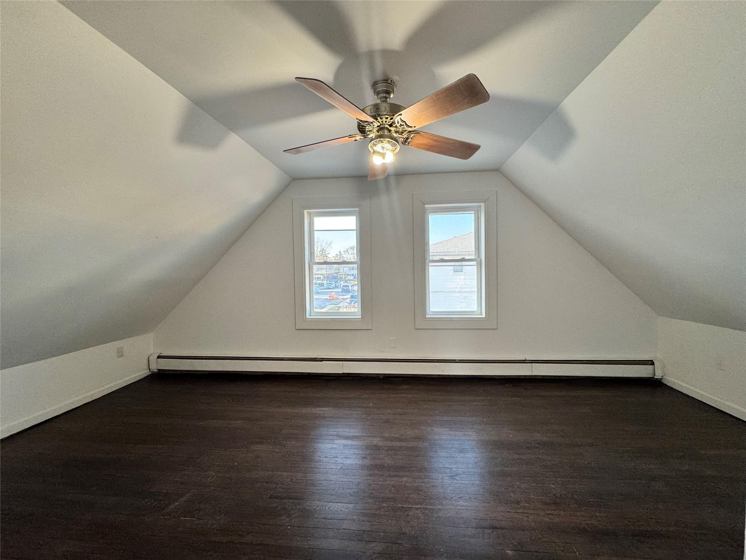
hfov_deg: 102.1
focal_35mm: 14
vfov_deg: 85.7
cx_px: 373
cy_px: 280
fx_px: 302
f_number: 2.2
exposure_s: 1/120
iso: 160
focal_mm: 2.22
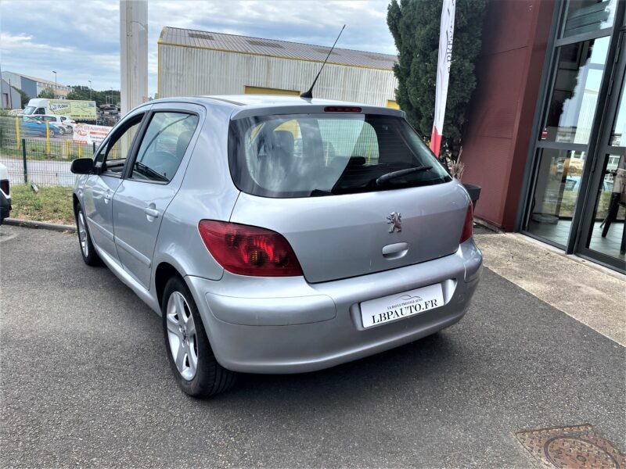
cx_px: 313
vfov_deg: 53.1
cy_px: 234
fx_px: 470
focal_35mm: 26
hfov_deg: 67.3
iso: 32
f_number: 1.8
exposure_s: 1/1429
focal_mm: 4.25
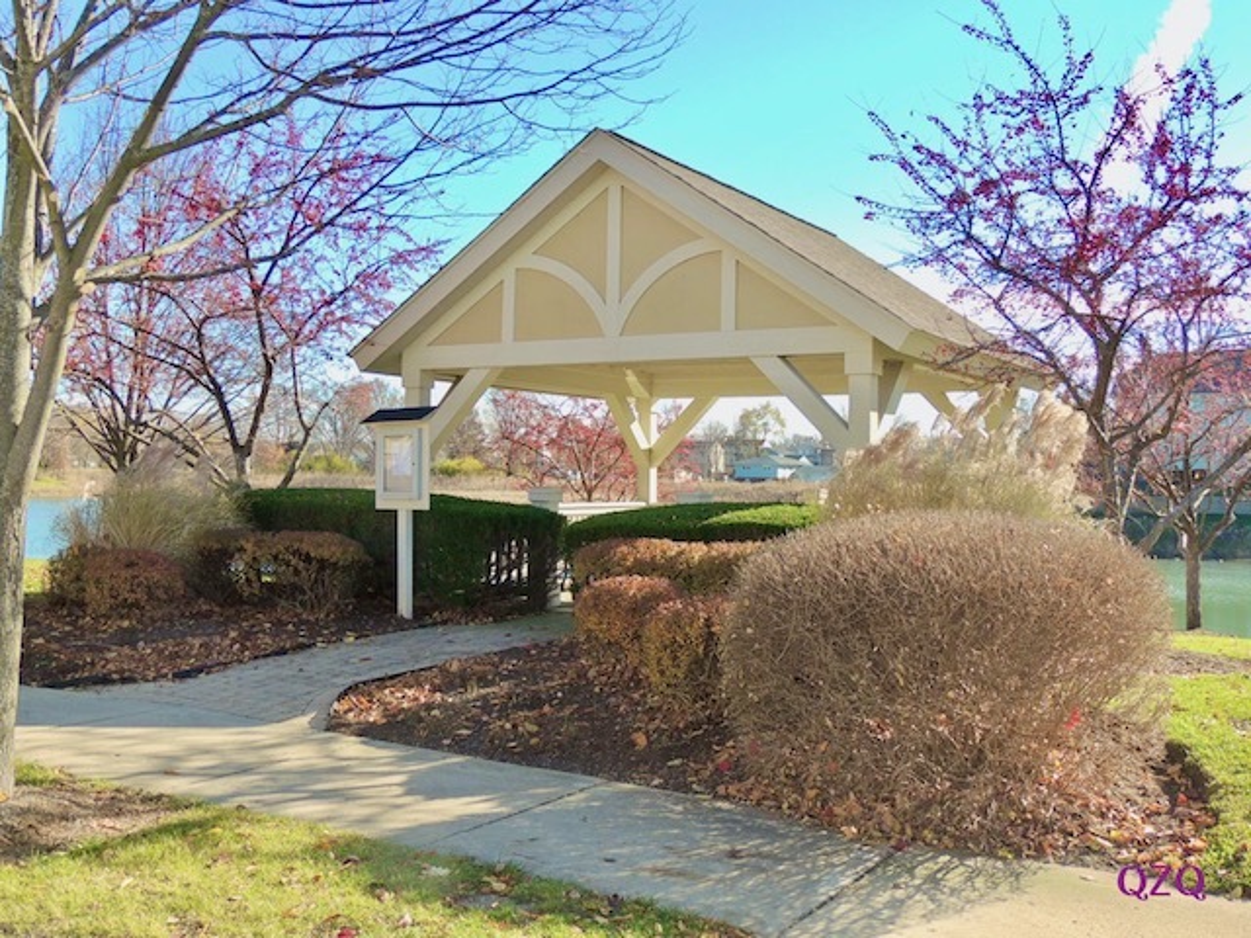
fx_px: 1265
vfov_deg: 40.7
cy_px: 469
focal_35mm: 35
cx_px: 626
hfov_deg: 52.6
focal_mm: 6.2
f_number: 3.3
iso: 100
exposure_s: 1/500
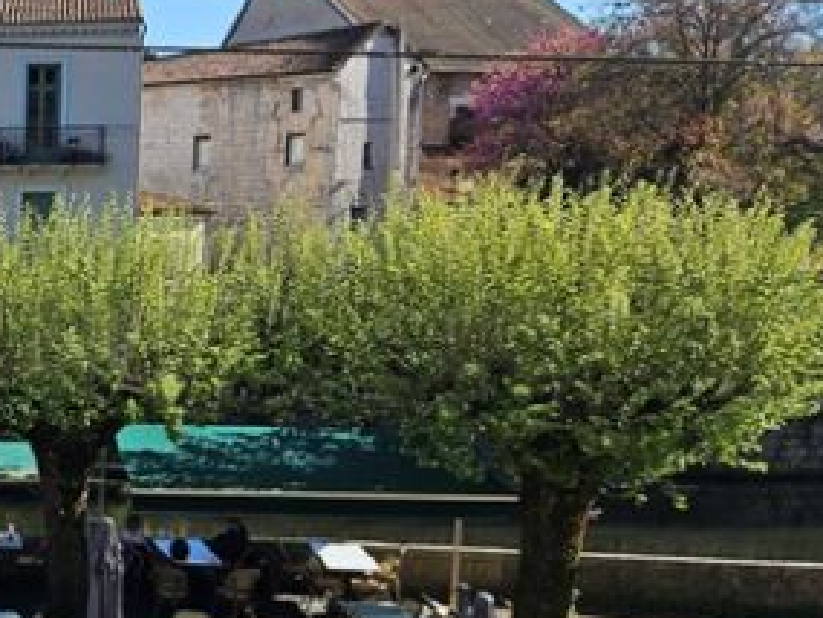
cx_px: -271
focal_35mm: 62
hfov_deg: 26.2
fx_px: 1475
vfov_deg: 23.5
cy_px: 422
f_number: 1.8
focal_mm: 5.4
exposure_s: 1/1215
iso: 25
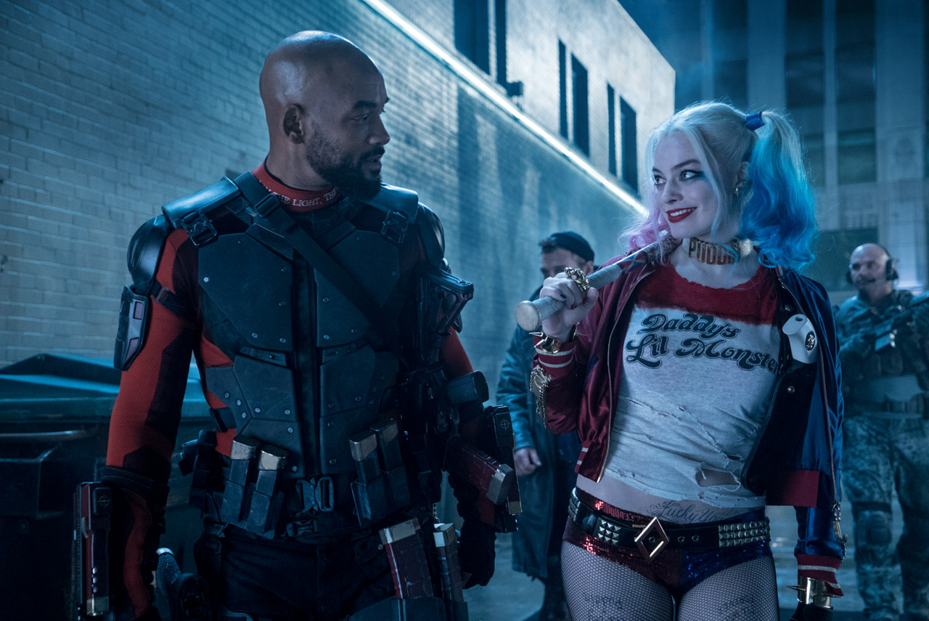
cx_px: 464
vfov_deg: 29.9
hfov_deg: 43.6
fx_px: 1162
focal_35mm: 45
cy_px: 310
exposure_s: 1/200
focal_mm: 45
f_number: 4
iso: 5000
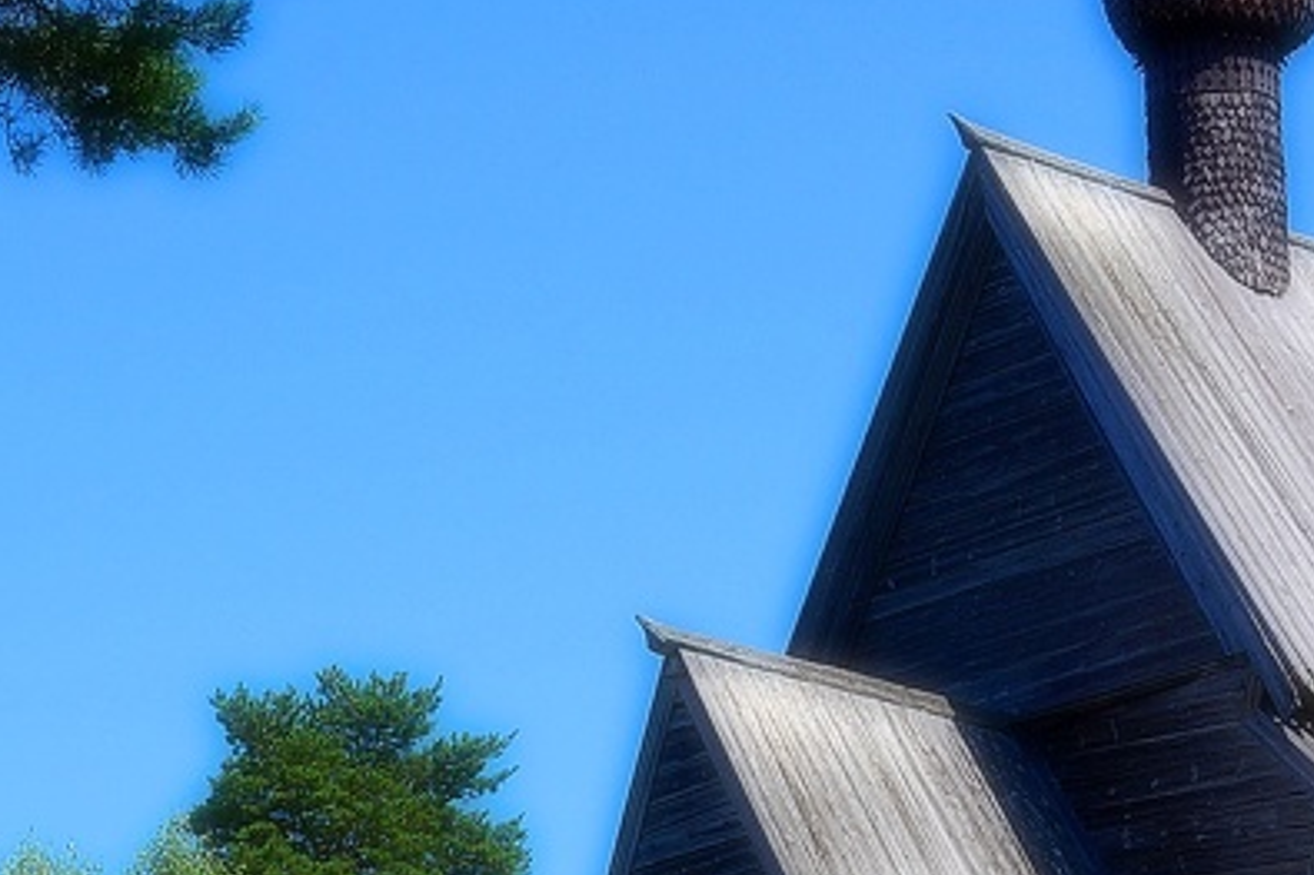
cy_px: 1156
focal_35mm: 165
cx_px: 409
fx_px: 6011
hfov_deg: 12.5
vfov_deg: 8.2
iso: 100
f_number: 11
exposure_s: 1/60
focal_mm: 31
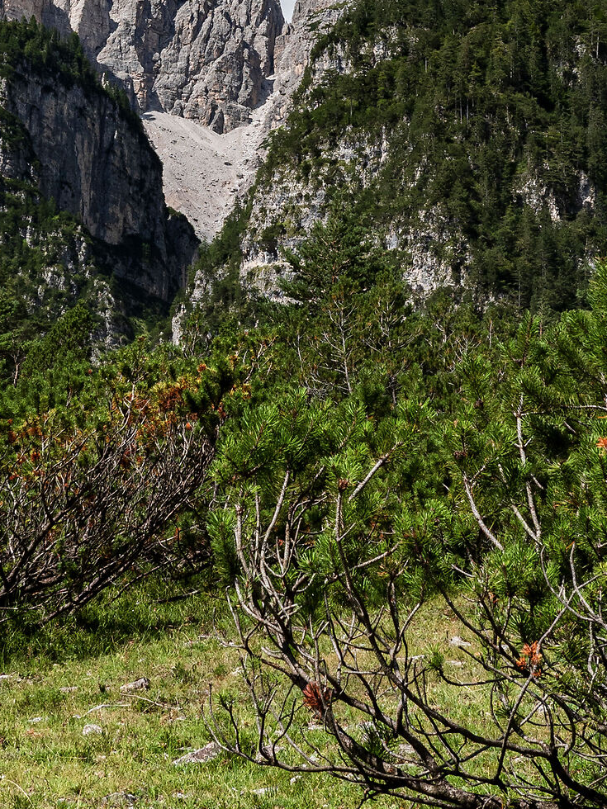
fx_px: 2291
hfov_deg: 15.1
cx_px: 328
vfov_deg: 20.0
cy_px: 282
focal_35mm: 98
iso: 200
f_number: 8
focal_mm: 20
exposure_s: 1/160
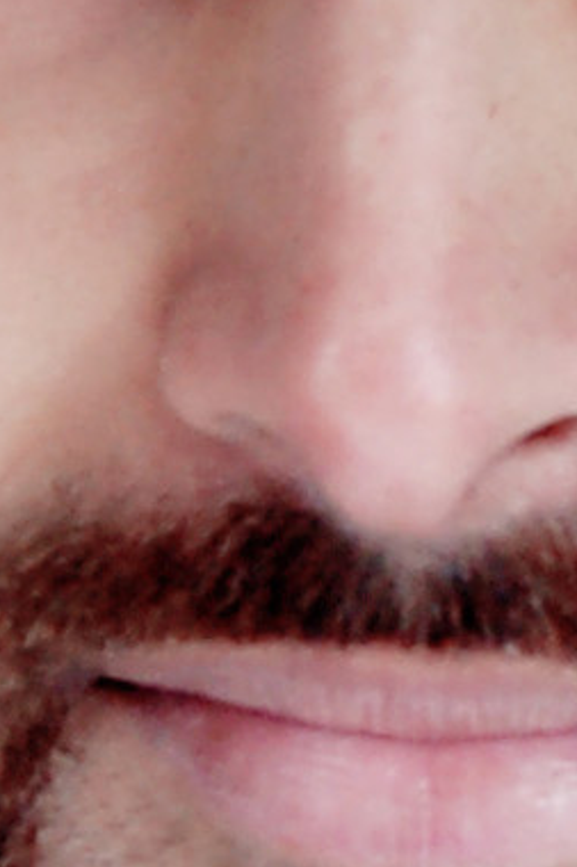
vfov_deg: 4.6
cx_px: 468
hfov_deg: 3.0
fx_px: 10852
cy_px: 648
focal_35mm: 451
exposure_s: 1/125
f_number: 6.3
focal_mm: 38
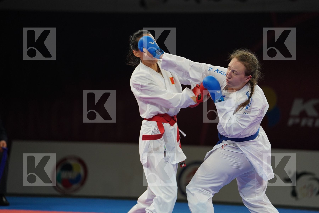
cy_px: 106
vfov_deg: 6.9
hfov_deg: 10.3
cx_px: 160
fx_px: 1772
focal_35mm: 200
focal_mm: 200
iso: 1600
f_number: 2.8
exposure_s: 1/1000
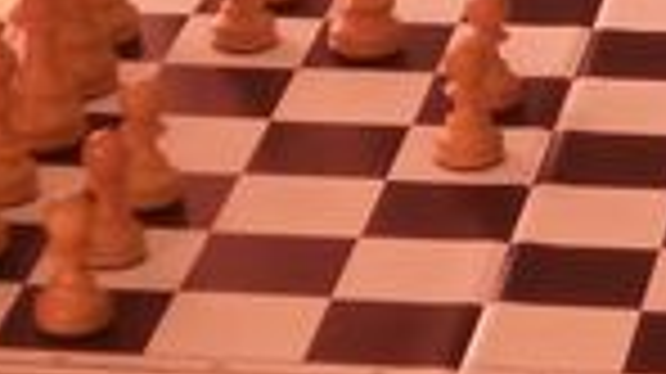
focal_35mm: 271
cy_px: -446
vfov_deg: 4.4
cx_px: 576
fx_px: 4782
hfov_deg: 7.9
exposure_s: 1/60
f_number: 3.5
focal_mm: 6.4
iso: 250
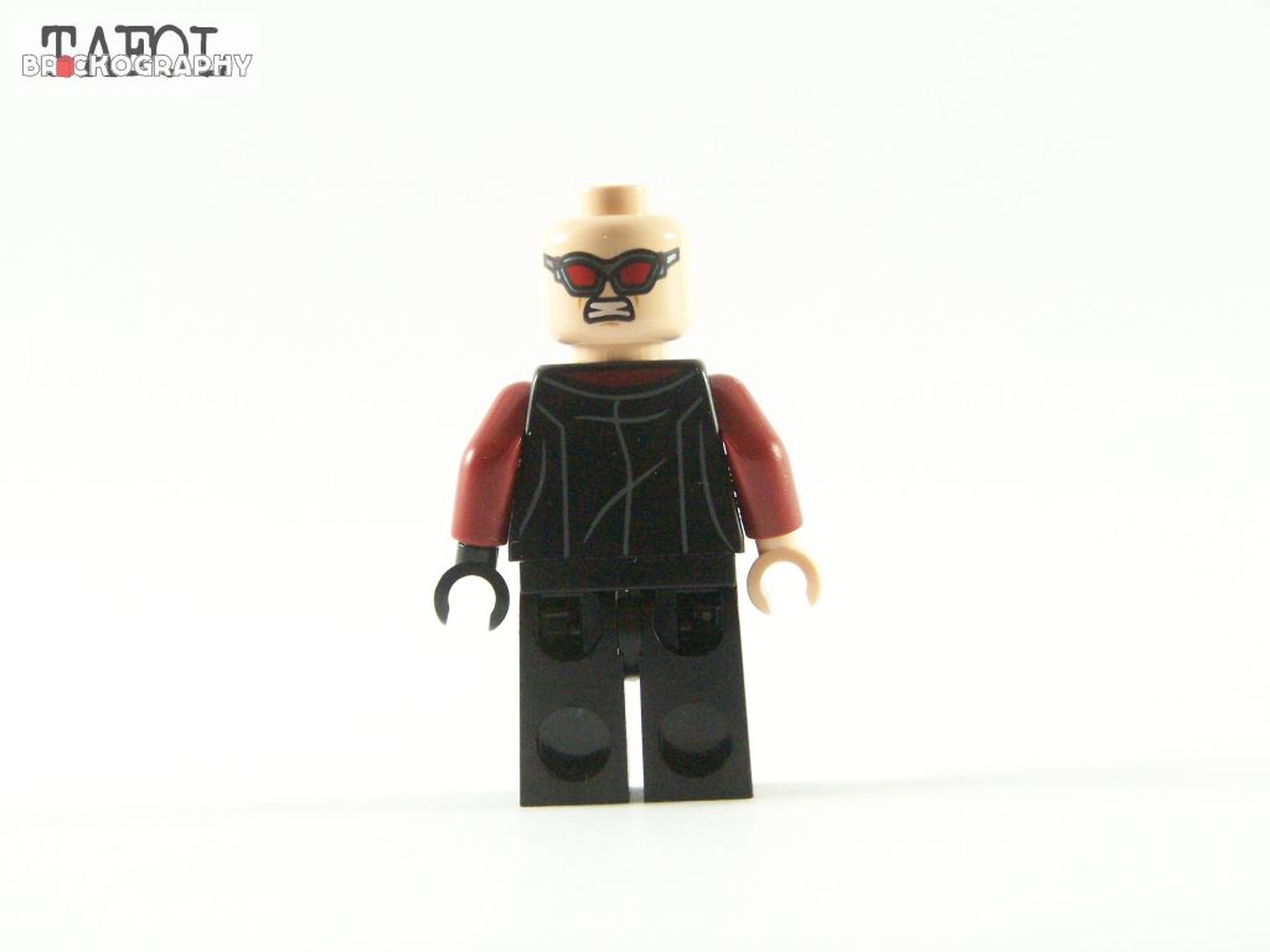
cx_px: 635
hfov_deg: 18.7
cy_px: 476
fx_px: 3852
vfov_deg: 14.1
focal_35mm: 105
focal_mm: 17.5
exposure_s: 1/60
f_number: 4
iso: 400
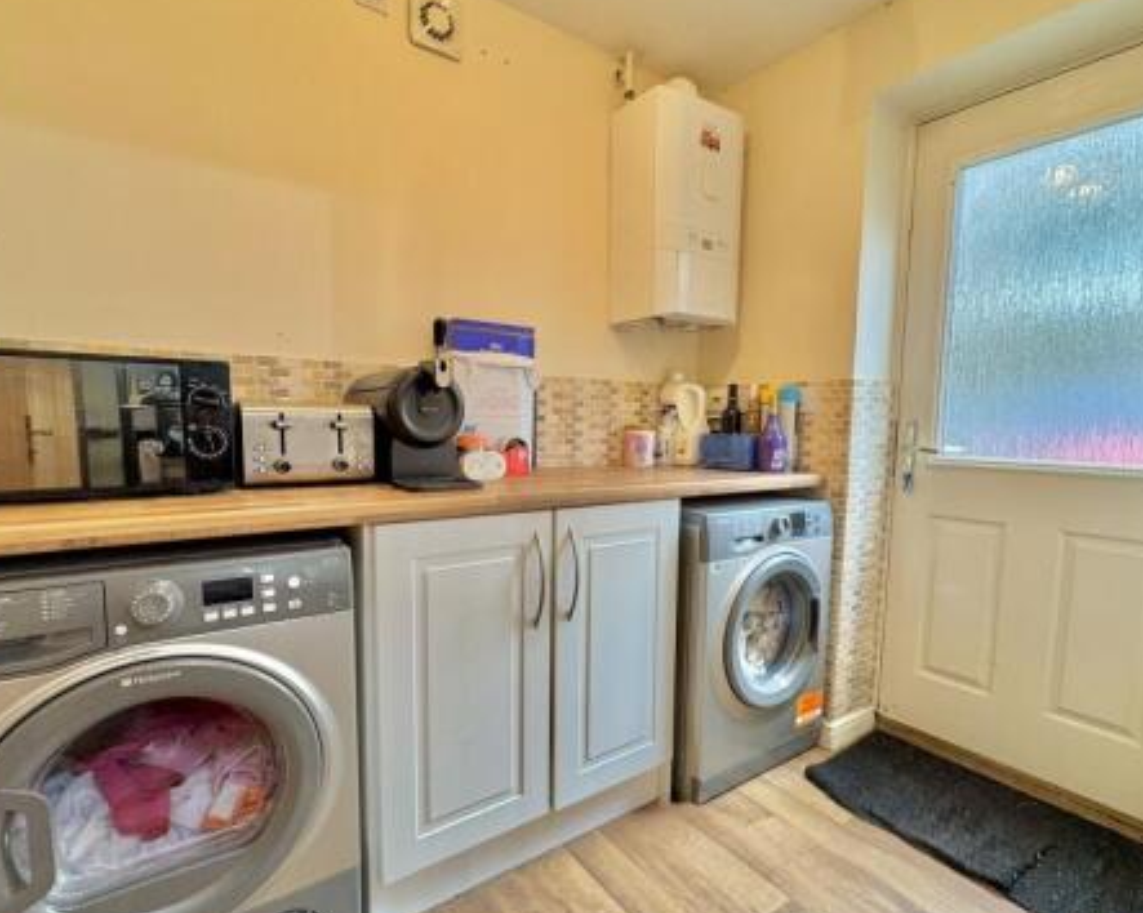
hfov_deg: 86.4
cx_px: 592
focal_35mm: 18
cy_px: 484
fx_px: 609
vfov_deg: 73.7
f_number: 2.2
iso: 160
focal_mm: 2.22
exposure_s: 1/50
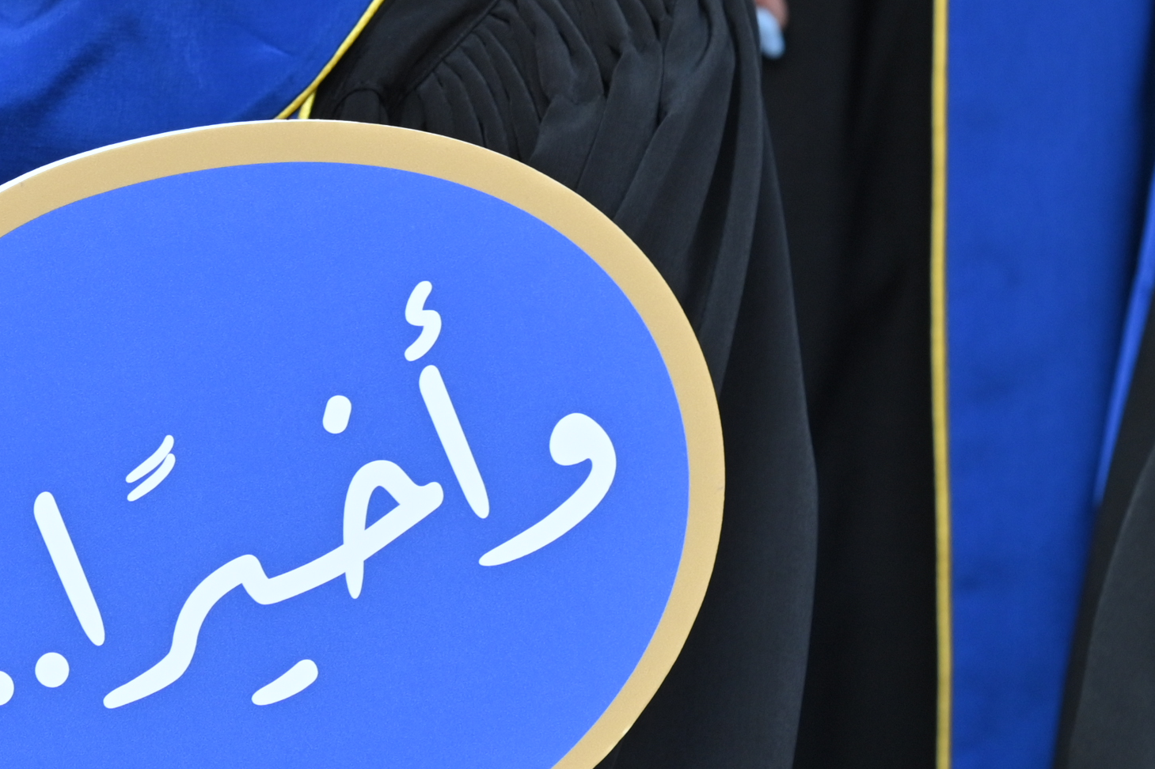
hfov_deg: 5.3
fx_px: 12445
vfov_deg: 3.5
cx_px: 46
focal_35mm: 388
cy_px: -170
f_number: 5.6
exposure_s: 1/250
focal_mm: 125
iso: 320
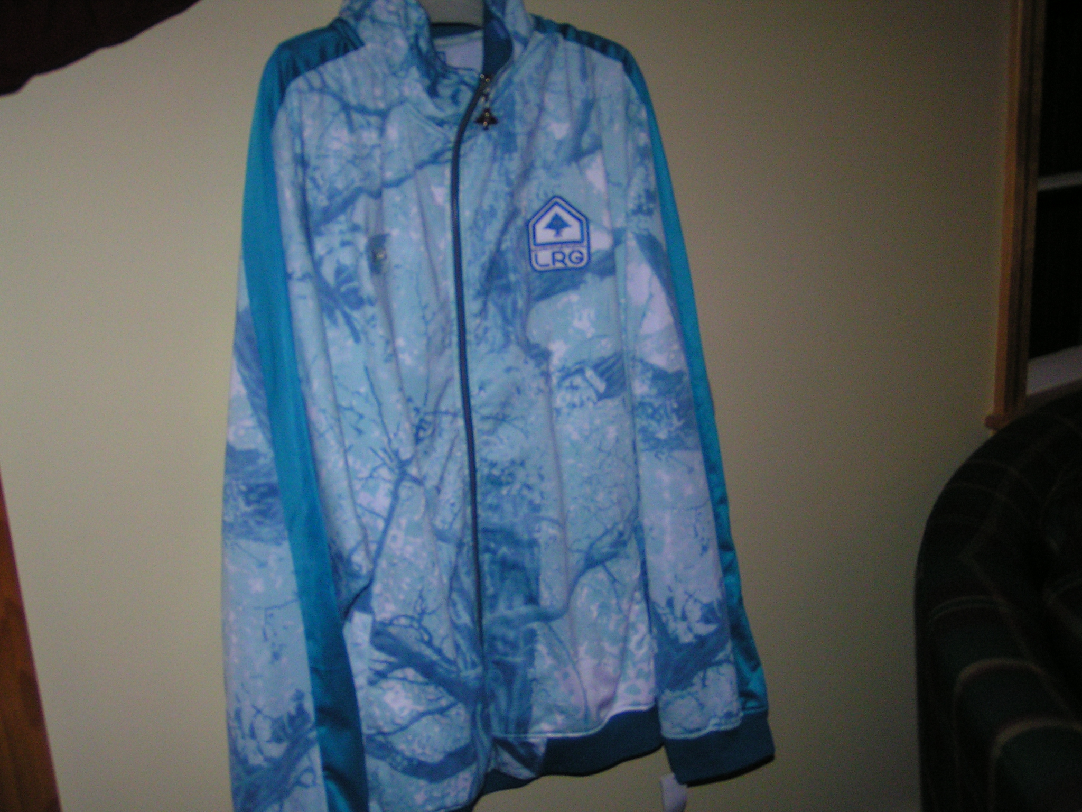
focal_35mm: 41
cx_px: 541
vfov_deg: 35.1
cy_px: 406
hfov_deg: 45.8
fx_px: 1282
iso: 200
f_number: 2.8
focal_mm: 6.3
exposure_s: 1/50
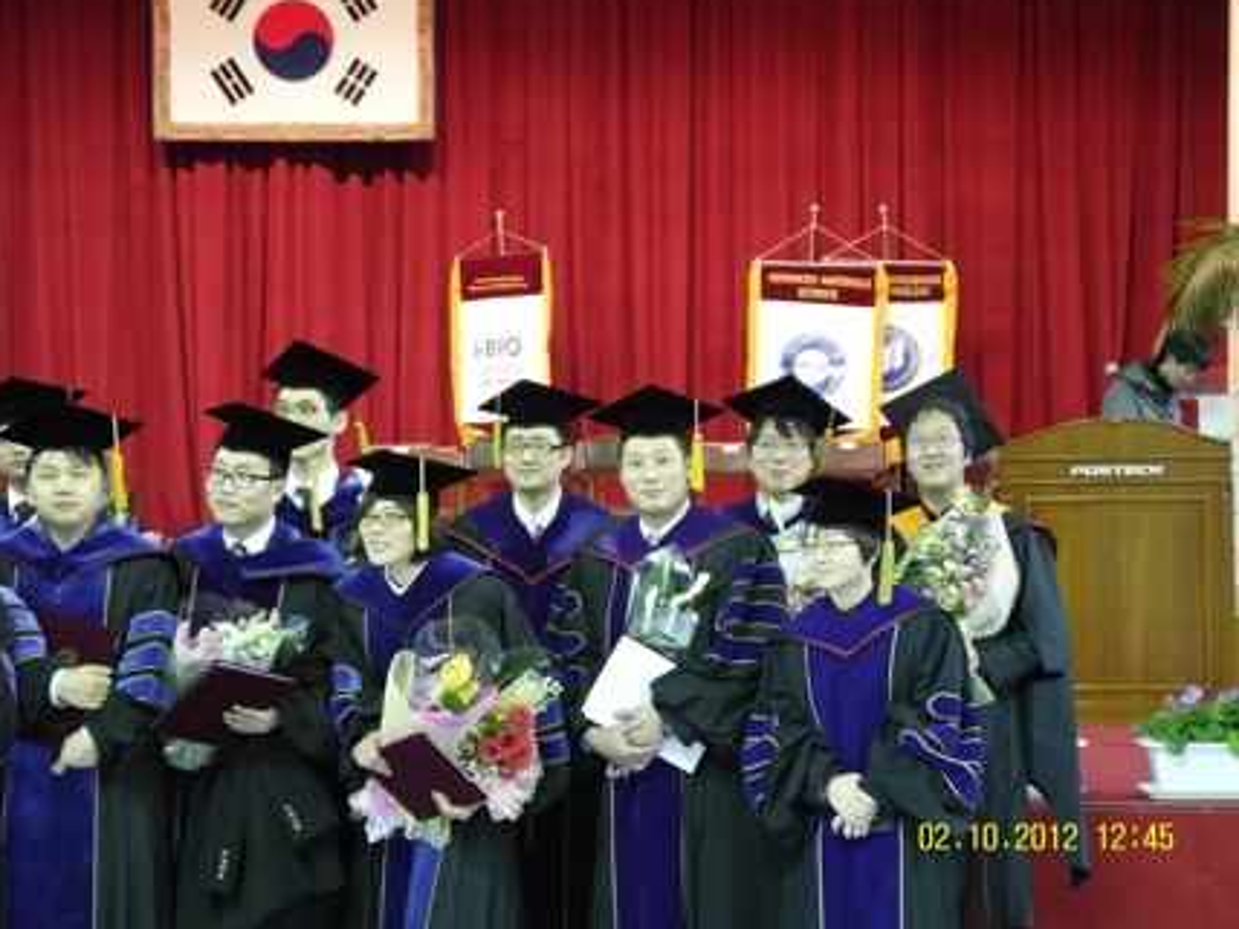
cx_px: 628
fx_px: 2649
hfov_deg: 26.3
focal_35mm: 74
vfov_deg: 19.9
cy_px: 460
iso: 320
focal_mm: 15.6
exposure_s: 1/30
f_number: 2.4
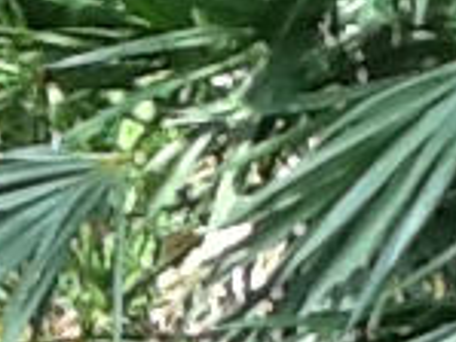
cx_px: -780
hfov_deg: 8.4
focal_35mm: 206
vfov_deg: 6.5
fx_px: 2716
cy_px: 1066
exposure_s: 1/188
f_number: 2.4
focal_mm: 2.03
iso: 64
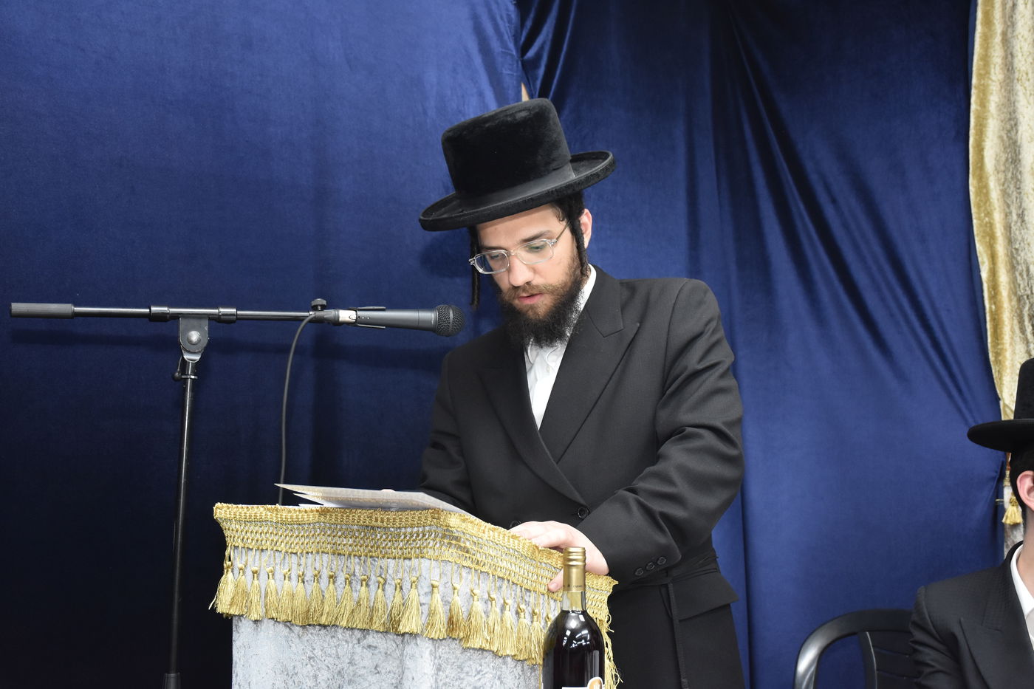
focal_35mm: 48
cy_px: 344
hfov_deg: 41.1
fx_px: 1378
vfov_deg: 28.1
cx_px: 517
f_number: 5.6
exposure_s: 1/125
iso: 1600
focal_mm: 32
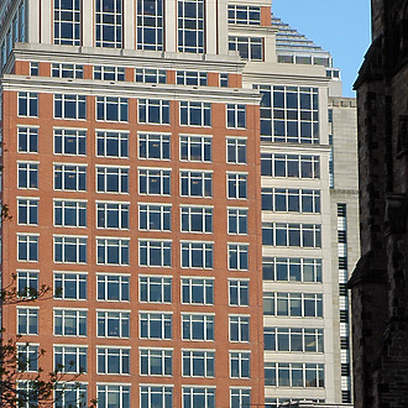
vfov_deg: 10.9
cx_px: 101
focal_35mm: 160
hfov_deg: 10.9
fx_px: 2134
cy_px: 366
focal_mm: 46
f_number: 10
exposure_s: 1/160
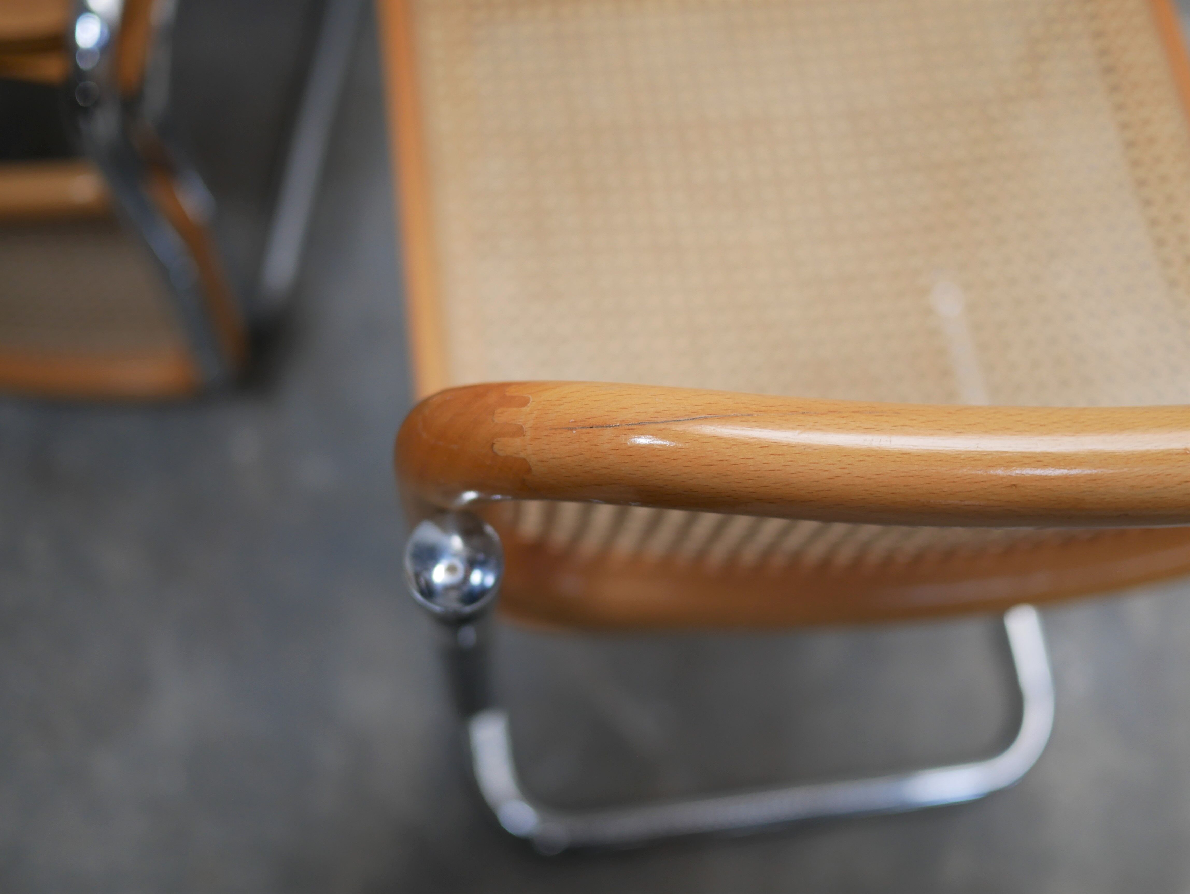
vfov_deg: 36.0
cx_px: 595
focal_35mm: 40
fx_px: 1376
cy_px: 447
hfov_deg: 46.8
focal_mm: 20
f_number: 1.7
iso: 200
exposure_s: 1/100
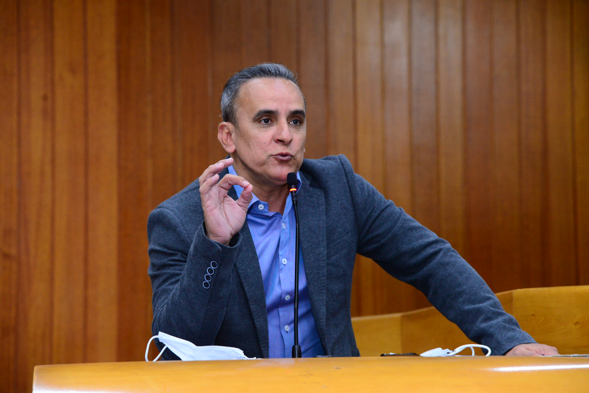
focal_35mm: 120
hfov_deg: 17.1
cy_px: 196
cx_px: 294
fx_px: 1964
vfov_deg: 11.4
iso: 2500
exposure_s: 1/60
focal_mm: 120
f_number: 5
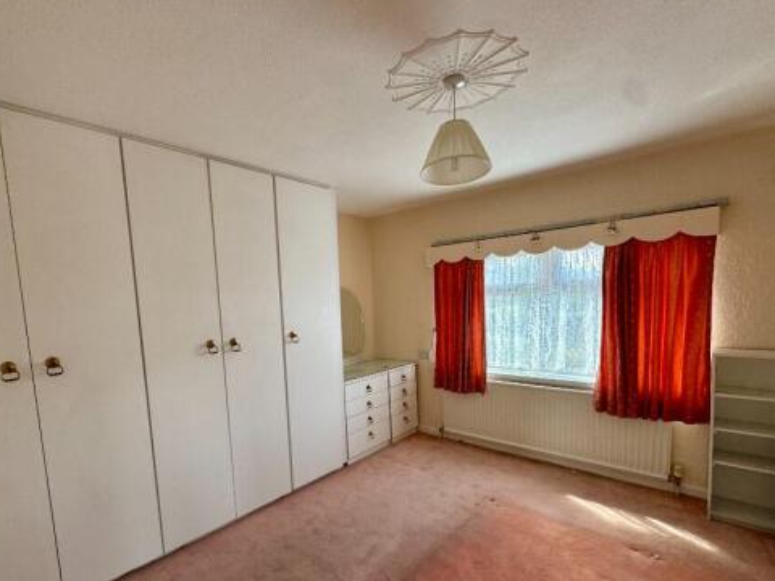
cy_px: 340
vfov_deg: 74.1
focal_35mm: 17
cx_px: 372
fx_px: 381
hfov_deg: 91.0
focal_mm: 2.22
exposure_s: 1/99
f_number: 2.2
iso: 100
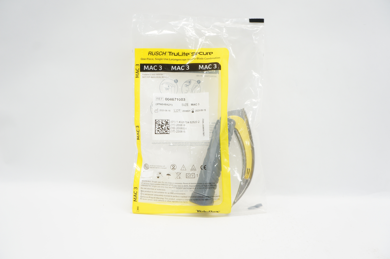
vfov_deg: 47.8
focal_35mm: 27
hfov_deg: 67.4
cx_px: 195
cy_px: 130
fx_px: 292
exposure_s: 1/25
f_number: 6.3
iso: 200
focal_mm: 18
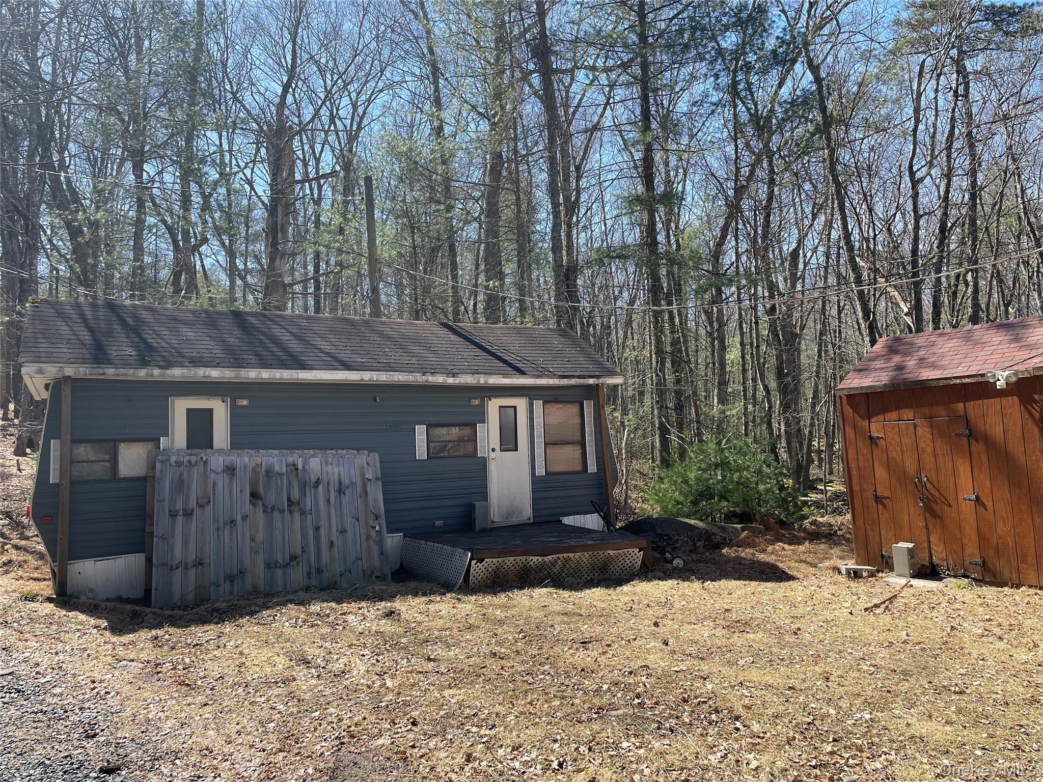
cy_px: 391
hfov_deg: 67.3
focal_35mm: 26
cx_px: 522
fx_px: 783
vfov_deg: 53.1
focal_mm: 4.2
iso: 32
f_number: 1.6
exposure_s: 1/1276
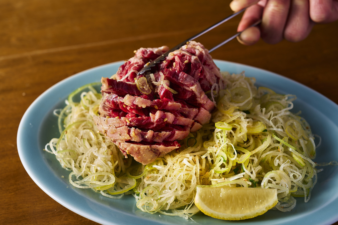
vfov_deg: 19.5
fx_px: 657
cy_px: 112
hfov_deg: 28.8
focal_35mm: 70
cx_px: 169
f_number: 6.3
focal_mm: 70
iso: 80
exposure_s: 1/100
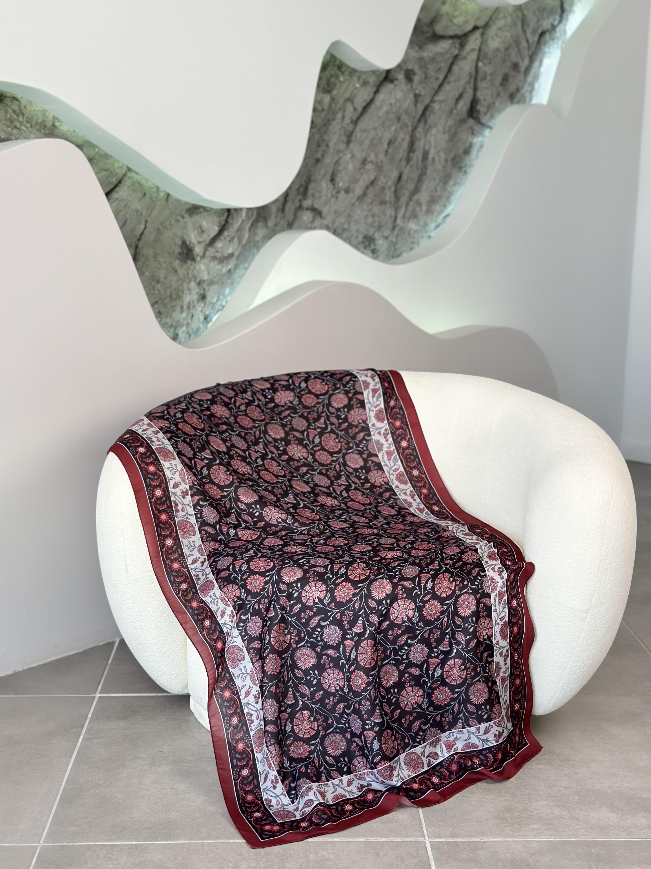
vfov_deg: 38.9
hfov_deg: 29.7
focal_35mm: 49
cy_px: 438
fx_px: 1229
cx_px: 326
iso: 80
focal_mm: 6.86
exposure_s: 1/250
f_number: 1.78
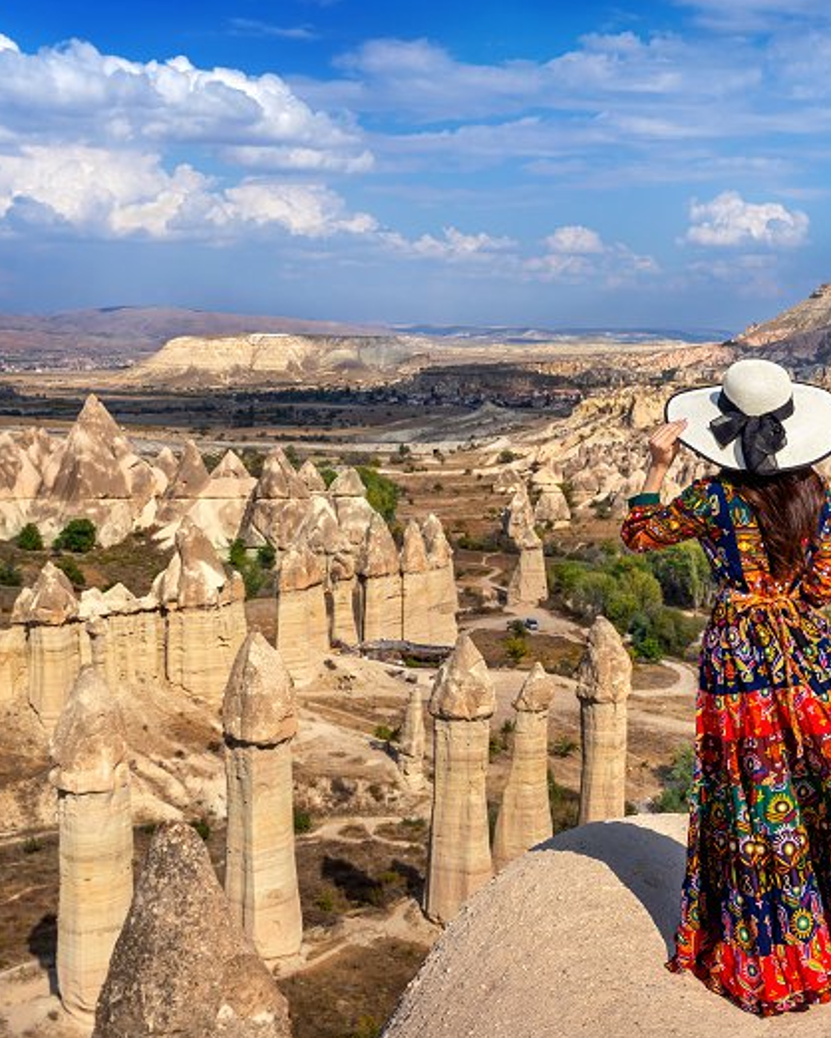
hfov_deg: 32.7
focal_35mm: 46
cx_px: 459
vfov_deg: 40.3
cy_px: 528
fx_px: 1413
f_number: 8
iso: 100
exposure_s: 1/400
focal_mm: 32
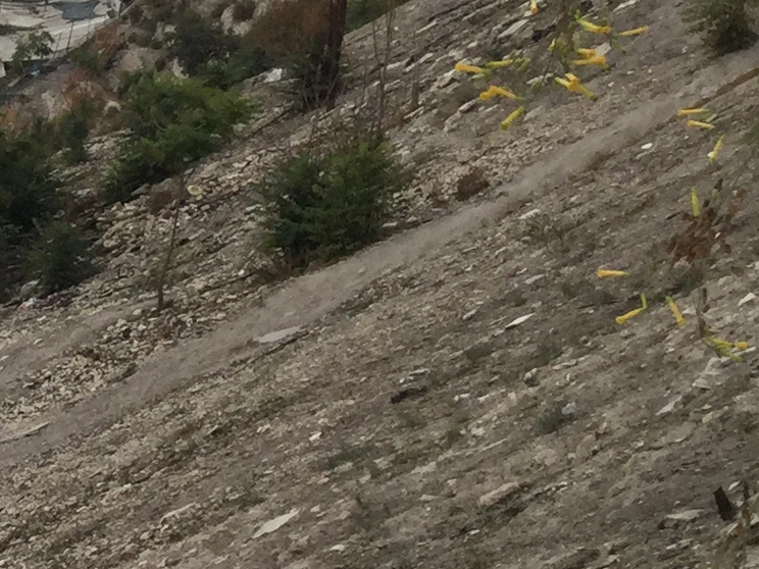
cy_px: 332
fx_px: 2982
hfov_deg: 12.8
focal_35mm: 136
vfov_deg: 10.9
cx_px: -706
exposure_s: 1/1101
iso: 25
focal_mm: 3.3
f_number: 2.4
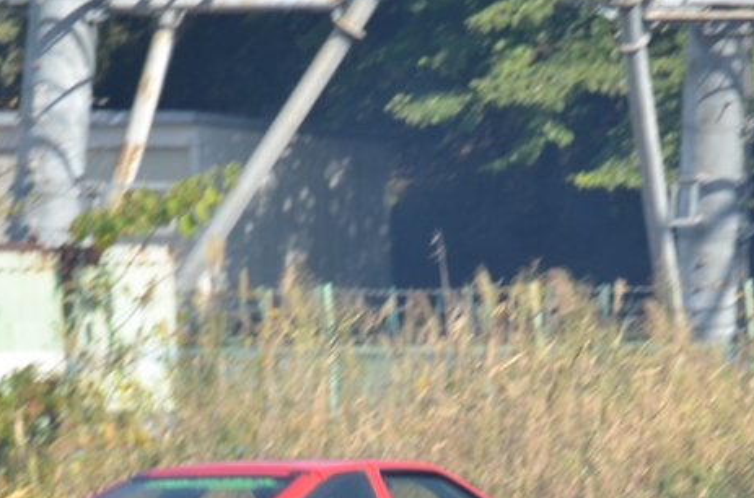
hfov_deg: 2.5
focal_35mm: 830
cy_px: 532
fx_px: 17336
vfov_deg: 1.6
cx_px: 511
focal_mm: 250
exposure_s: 1/250
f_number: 10
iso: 200
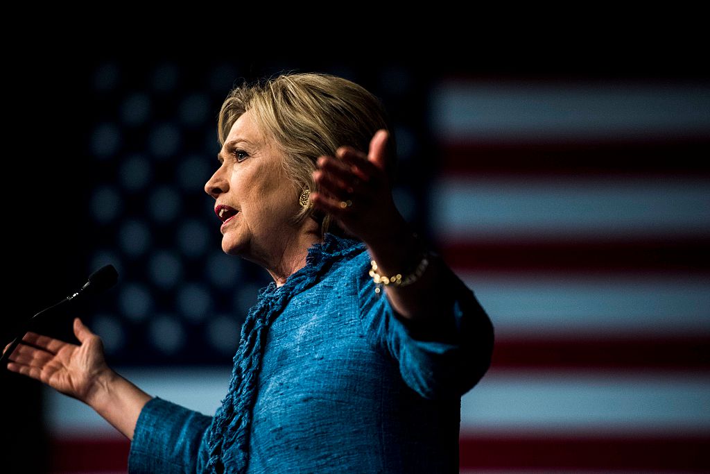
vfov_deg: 6.9
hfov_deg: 10.3
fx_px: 3945
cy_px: 237
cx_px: 355
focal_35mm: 200
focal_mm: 200
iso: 2500
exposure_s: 1/500
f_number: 2.8
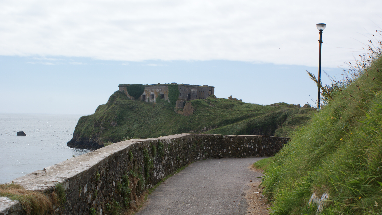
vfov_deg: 24.9
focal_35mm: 48
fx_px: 486
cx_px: 192
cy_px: 125
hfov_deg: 42.9
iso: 100
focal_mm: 30
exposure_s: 1/200
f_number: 11
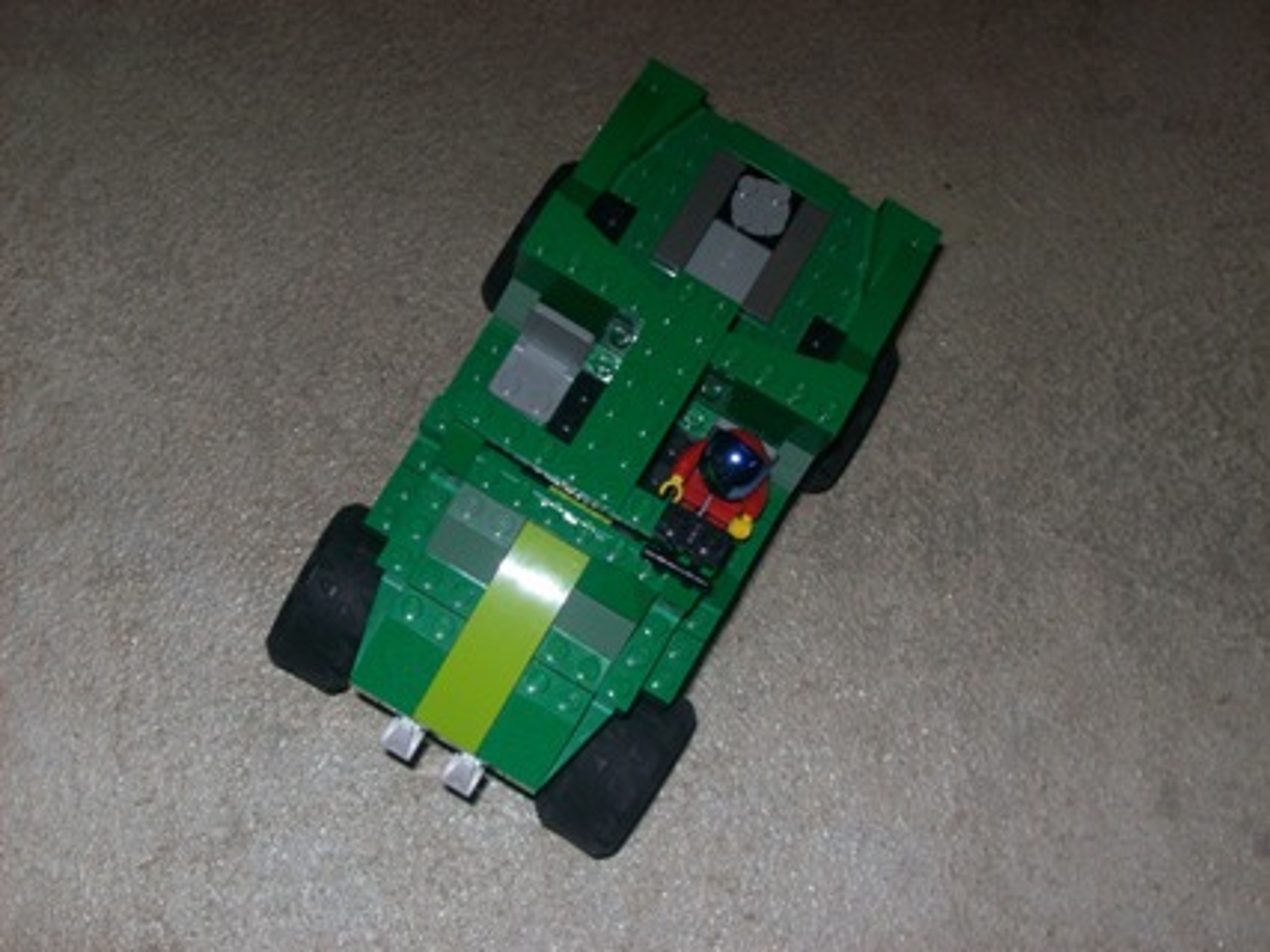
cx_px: 635
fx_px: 2054
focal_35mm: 56
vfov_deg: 26.1
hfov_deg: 34.4
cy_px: 476
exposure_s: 1/84.5
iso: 80
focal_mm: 9.4
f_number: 3.4
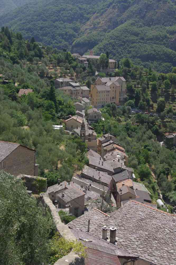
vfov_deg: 37.9
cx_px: 88
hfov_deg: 25.7
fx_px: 386
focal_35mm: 52
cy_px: 132
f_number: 8
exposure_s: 1/180
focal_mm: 35
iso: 100
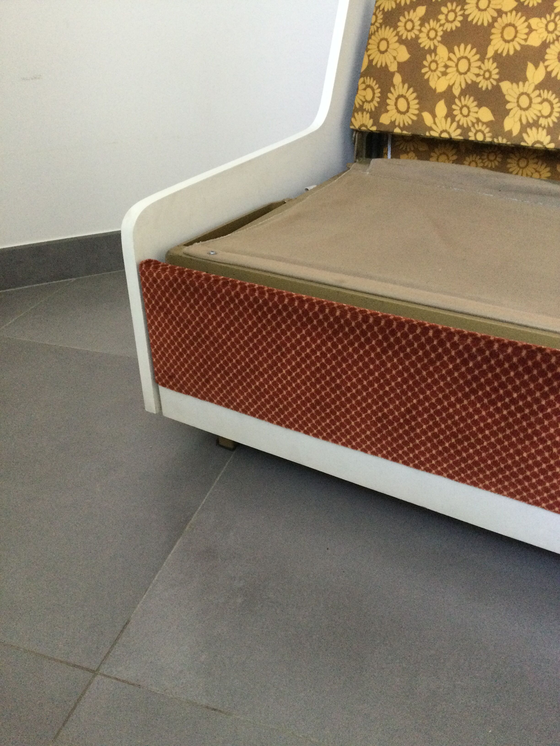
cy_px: 373
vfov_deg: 58.4
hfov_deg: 45.4
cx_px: 280
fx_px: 669
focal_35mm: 31
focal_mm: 3.3
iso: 250
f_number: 2.4
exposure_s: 1/33
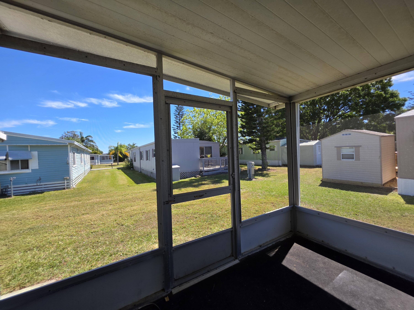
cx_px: 207
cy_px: 155
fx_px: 155
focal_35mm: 13
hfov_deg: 106.2
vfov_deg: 89.9
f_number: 1.9
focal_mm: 2.2
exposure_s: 1/876
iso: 40
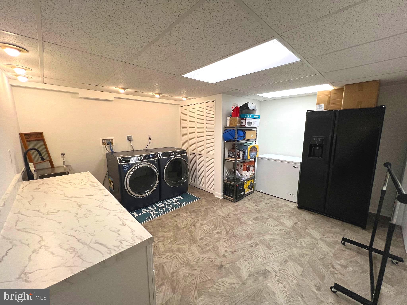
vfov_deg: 89.9
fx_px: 153
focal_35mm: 13
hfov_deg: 106.2
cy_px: 152
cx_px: 204
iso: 200
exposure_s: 1/120
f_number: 1.8
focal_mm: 1.57
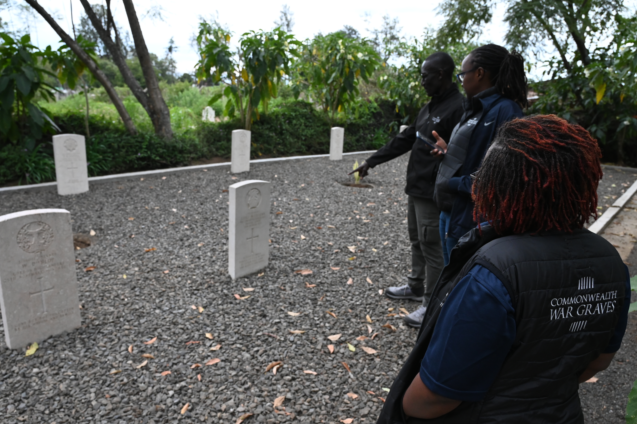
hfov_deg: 71.5
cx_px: 318
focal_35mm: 25
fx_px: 442
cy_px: 220
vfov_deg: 51.2
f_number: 7.1
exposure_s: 1/200
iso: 2500
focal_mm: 24
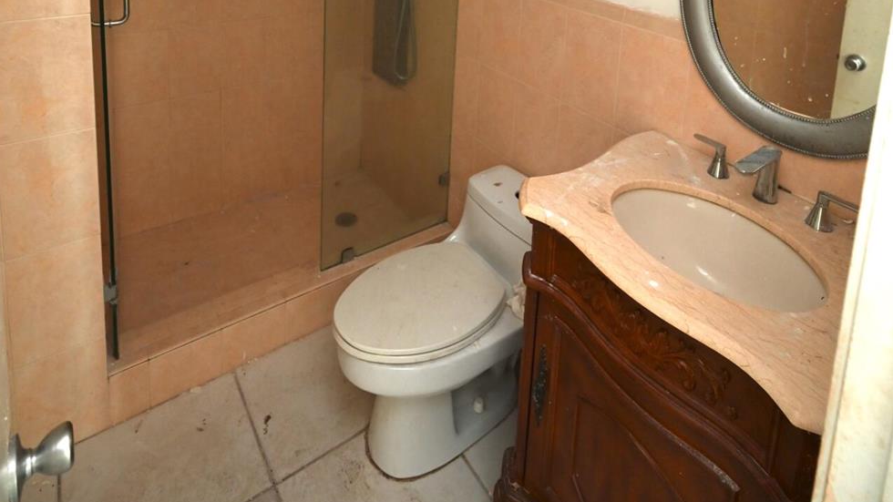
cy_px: -60
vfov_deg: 39.6
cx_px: 445
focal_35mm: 23
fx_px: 545
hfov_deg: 78.7
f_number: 4
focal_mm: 14
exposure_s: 1/60
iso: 1000
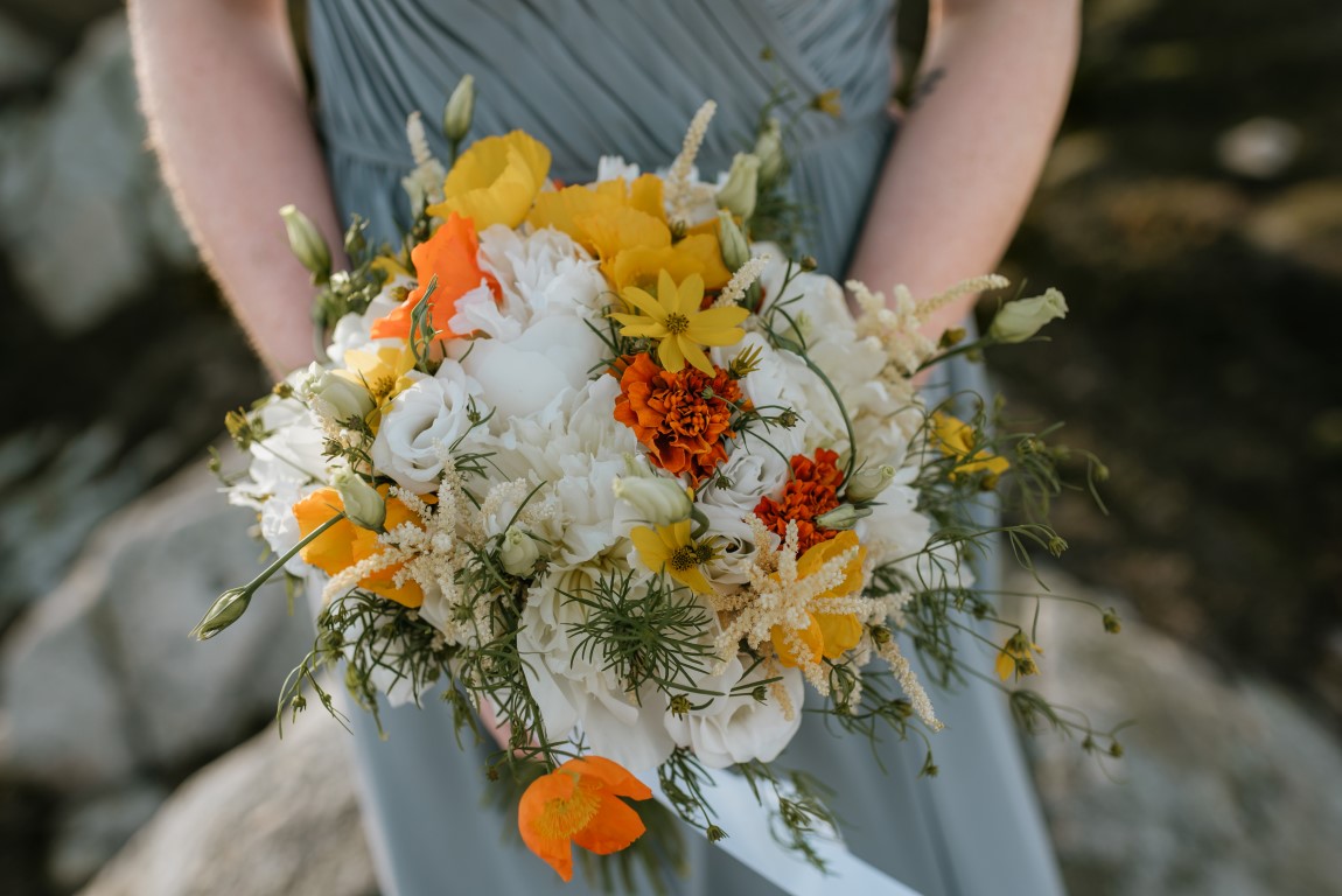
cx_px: 671
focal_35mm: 35
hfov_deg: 54.4
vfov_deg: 37.9
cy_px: 448
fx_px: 1305
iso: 100
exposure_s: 1/800
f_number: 2.8
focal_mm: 35
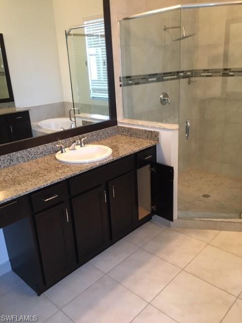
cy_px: 162
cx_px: 121
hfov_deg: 48.2
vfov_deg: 61.7
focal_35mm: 29
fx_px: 270
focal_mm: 4.15
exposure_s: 1/30
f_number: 2.2
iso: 160
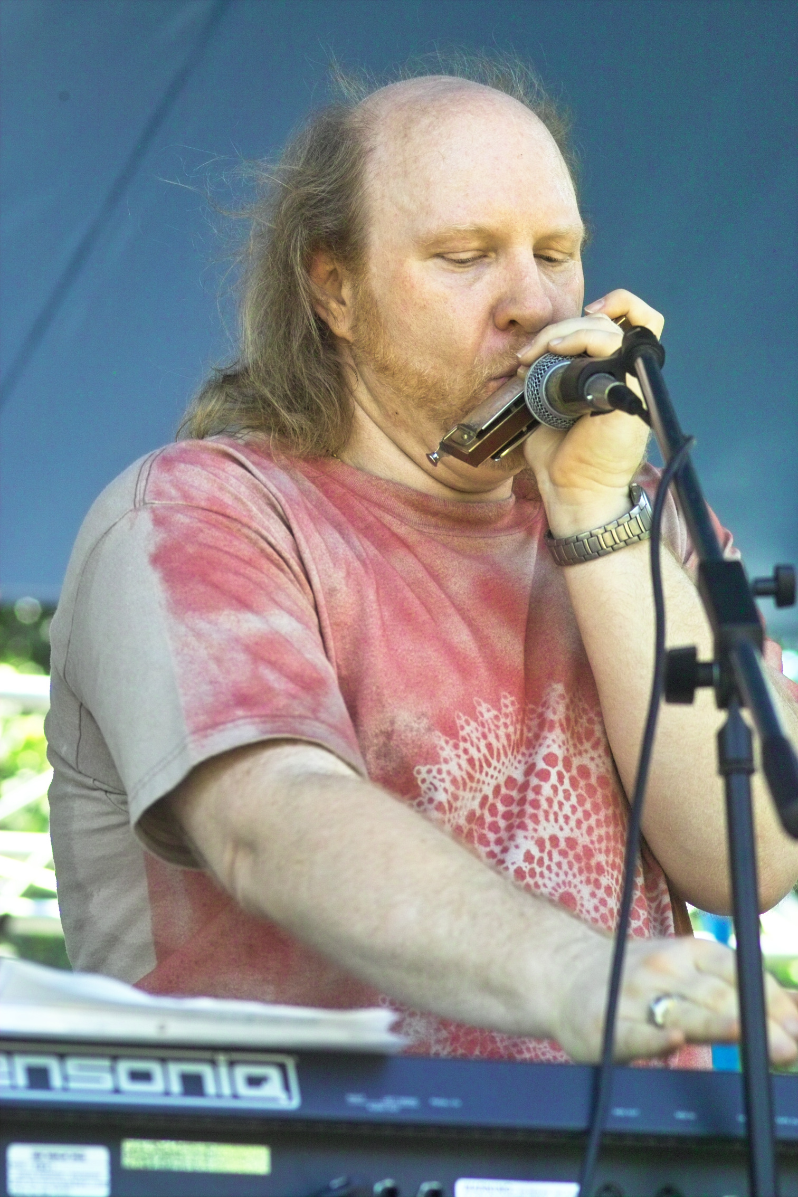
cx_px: 399
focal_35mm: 179
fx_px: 5951
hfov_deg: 7.7
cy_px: 598
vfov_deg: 11.5
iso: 200
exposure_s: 1/180
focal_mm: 105
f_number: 4
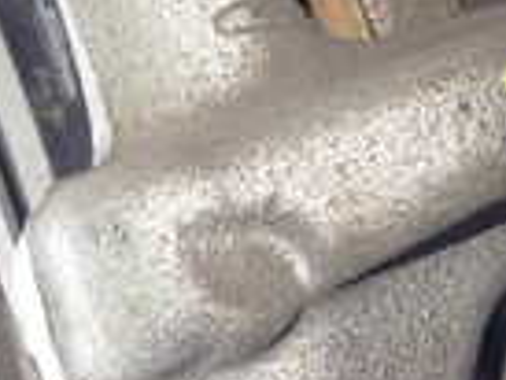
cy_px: 22
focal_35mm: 131
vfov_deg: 11.3
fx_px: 1917
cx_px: 432
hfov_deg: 14.9
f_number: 2.3
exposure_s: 1/30
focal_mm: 5.4
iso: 640
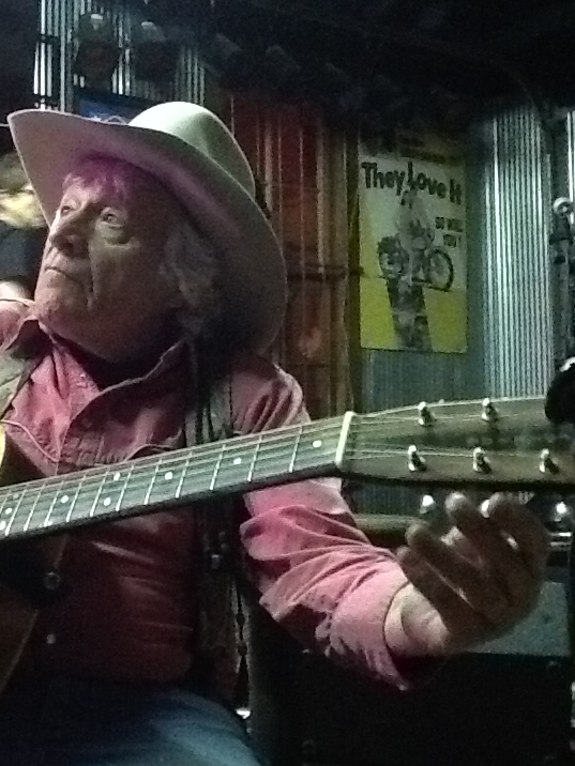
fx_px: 1307
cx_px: 102
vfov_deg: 32.7
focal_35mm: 59
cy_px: 384
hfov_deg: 24.4
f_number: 2.4
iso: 640
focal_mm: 2.03
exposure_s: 1/15
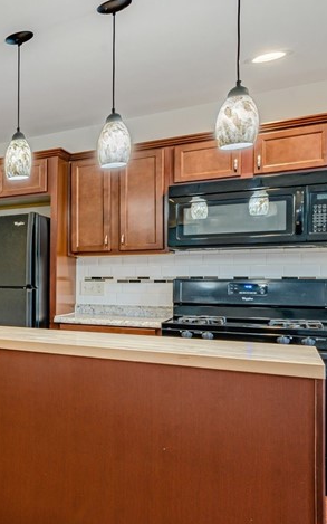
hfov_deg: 22.5
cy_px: 286
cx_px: -257
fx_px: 471
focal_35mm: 33
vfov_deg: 58.1
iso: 50
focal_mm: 14
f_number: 11
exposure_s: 1/8
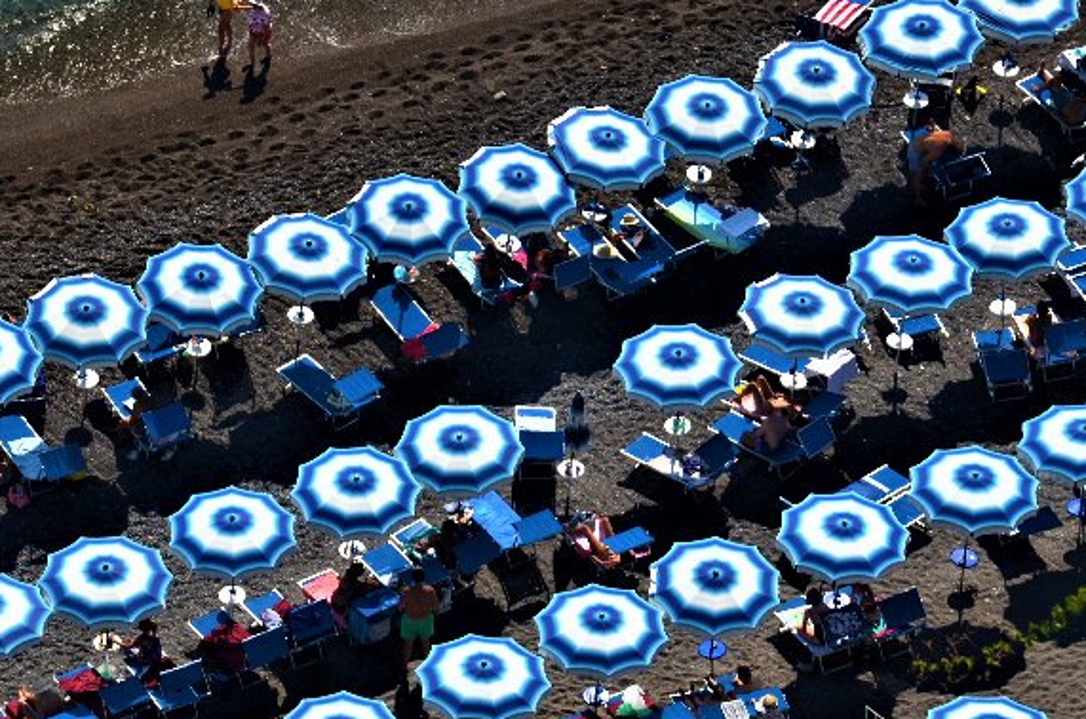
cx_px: 481
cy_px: 453
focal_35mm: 221
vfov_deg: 6.2
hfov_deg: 9.3
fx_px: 6643
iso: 200
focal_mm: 105
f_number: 11
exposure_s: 1/125
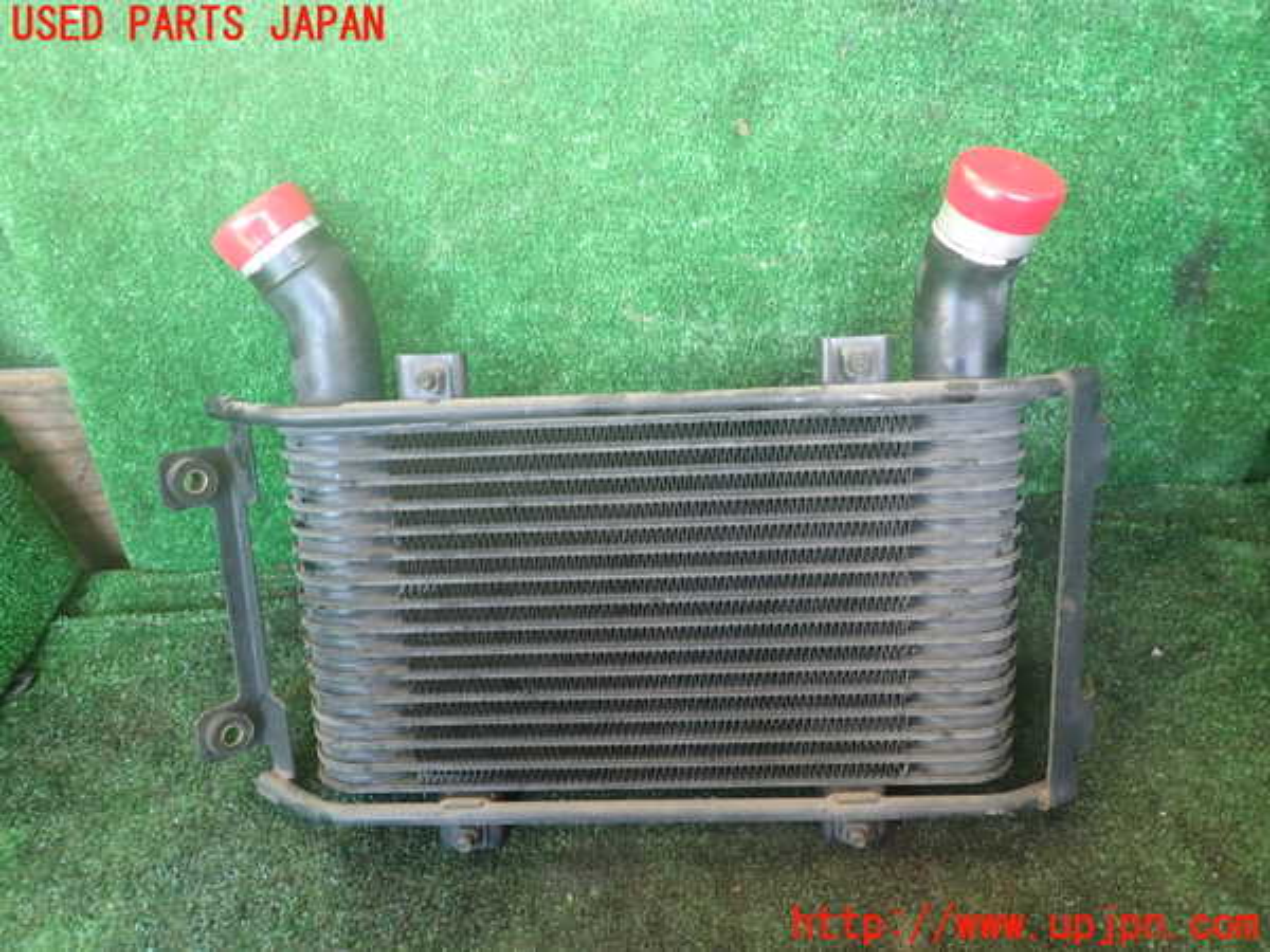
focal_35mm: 25
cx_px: 635
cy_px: 476
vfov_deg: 54.9
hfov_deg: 69.4
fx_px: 917
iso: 200
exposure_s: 1/50
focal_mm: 4.5
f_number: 2
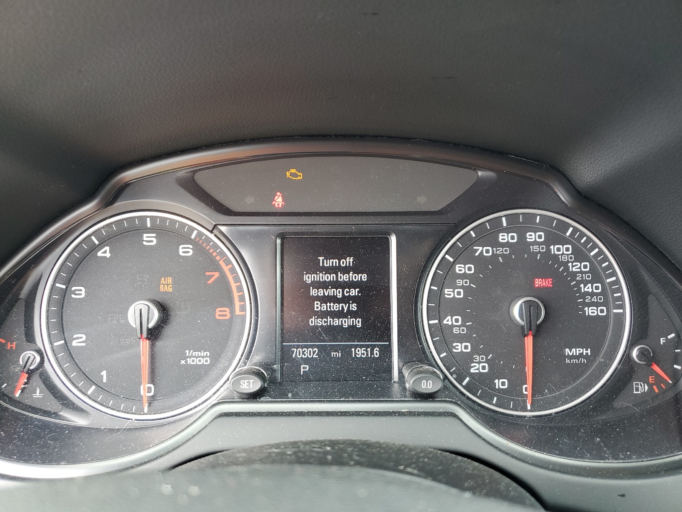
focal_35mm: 26
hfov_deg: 67.3
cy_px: 256
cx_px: 341
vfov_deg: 53.1
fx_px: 512
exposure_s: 1/120
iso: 94
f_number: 1.5
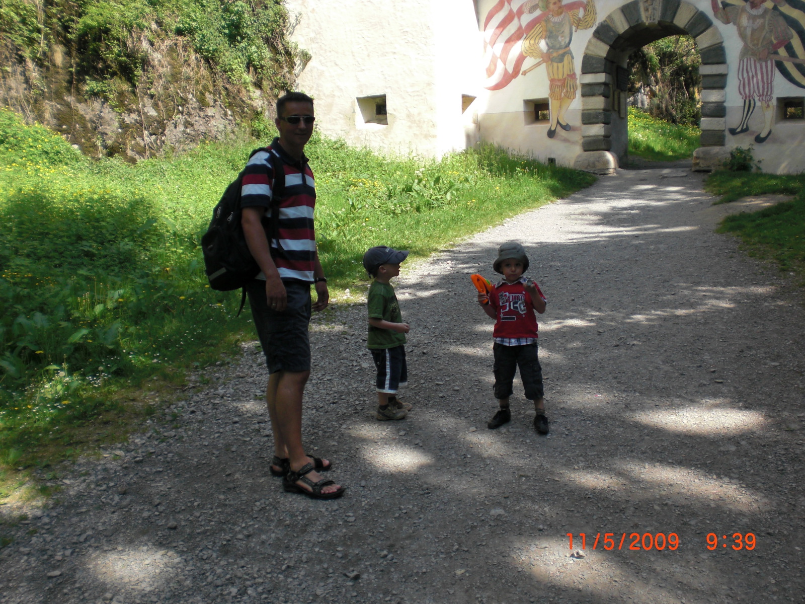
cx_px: 402
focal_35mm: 38
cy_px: 302
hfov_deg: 49.0
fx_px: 884
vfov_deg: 37.7
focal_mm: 6.3
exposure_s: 1/500
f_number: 3.1
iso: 64
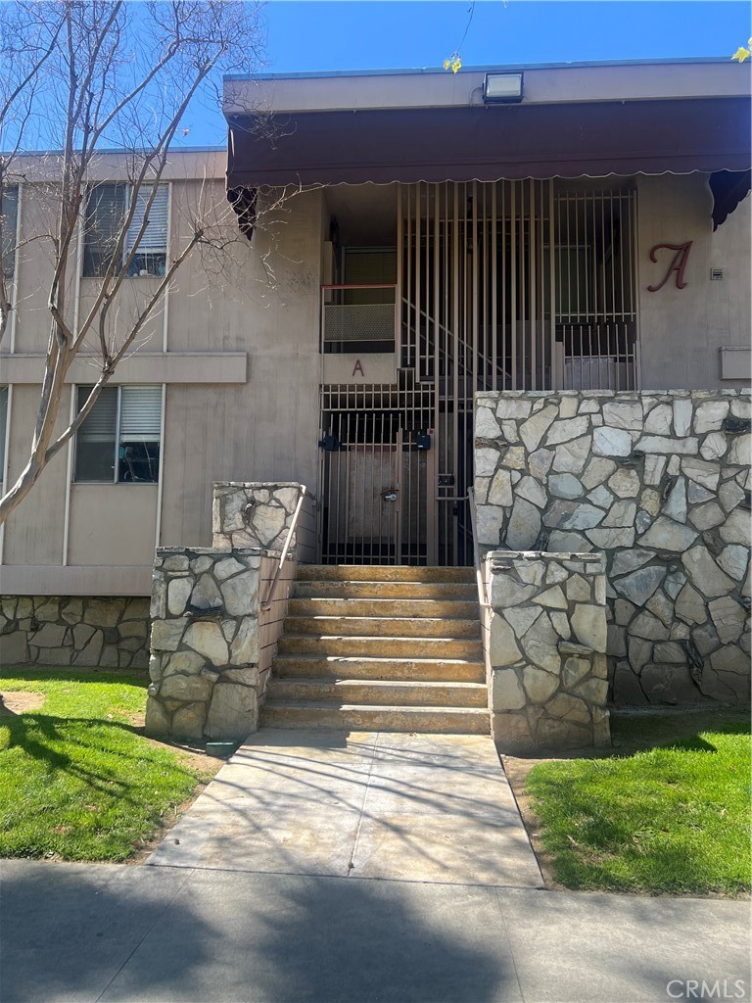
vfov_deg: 67.3
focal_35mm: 26
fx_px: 753
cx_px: 376
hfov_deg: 53.1
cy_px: 502
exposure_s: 1/1488
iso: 50
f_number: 1.5
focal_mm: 5.7
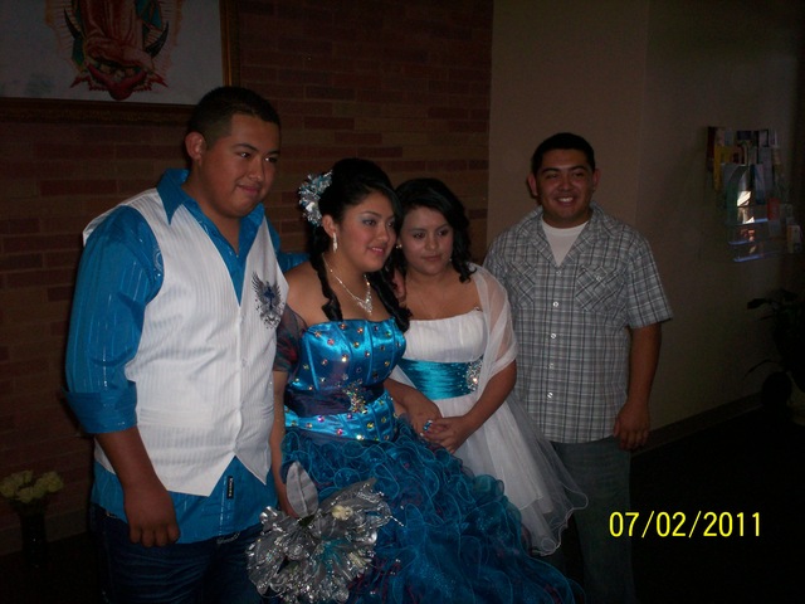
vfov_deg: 39.7
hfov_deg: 51.4
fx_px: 837
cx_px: 402
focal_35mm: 36
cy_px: 302
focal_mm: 6
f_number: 4.5
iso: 140
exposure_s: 1/60
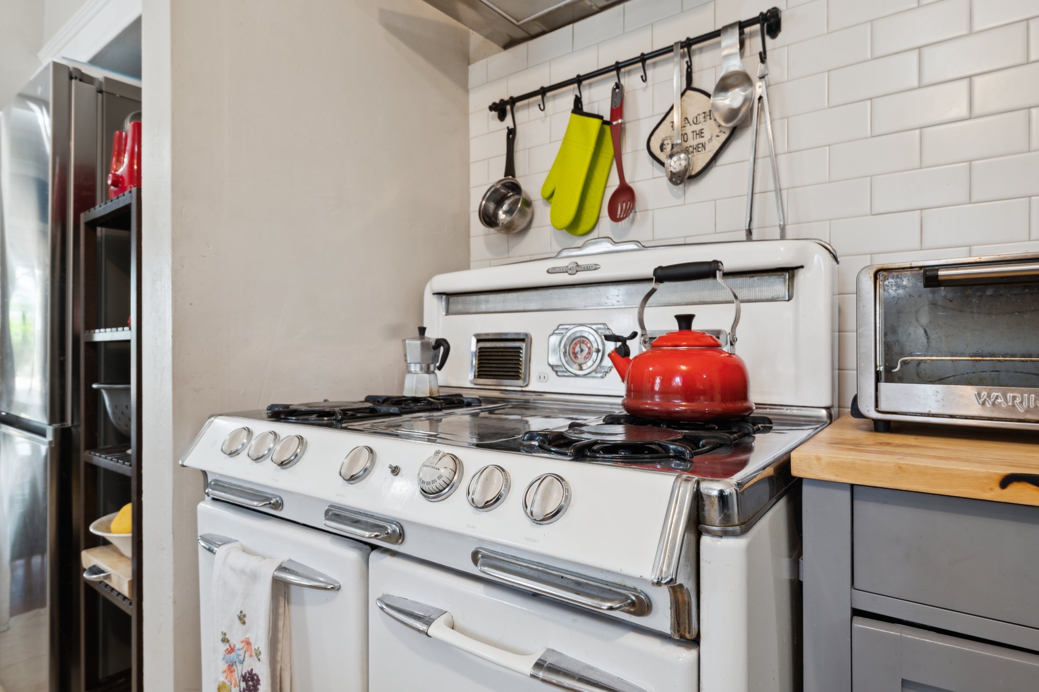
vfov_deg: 61.9
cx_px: 520
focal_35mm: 20
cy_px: 346
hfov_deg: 84.0
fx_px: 577
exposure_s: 1/10
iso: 400
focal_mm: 20
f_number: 8
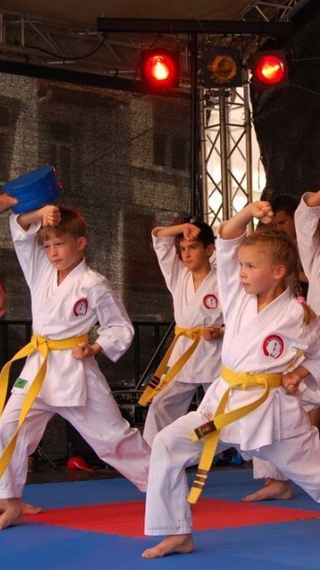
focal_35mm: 91
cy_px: 288
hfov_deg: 13.2
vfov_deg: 23.4
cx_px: 263
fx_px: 1374
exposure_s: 1/160
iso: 200
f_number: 6.3
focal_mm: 38
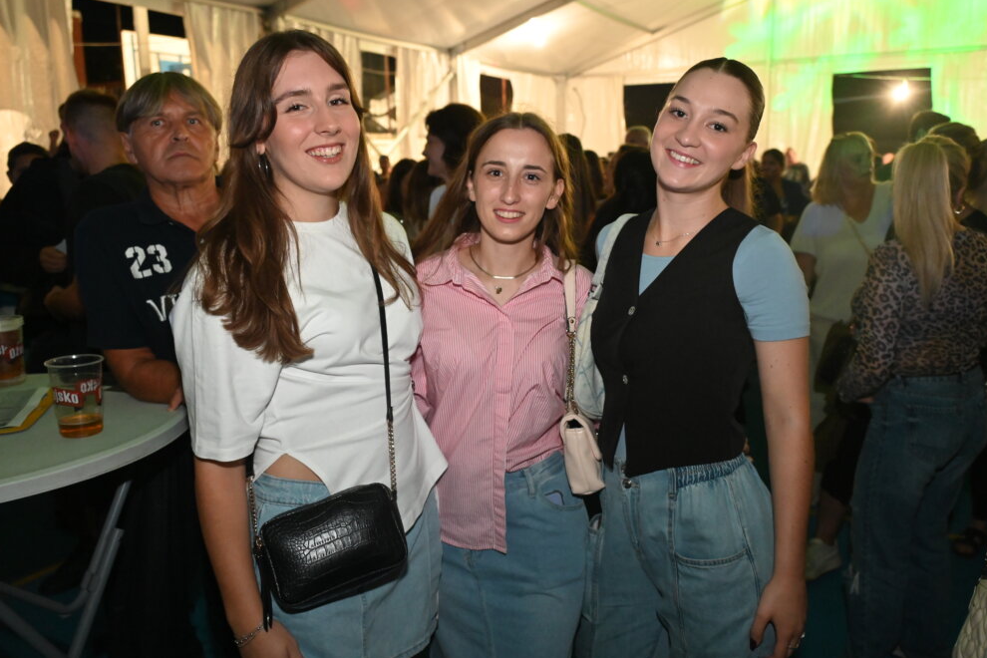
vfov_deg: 42.3
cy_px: 333
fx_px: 850
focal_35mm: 31
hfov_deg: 60.3
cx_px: 502
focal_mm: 30
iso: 6400
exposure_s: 1/60
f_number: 4.5
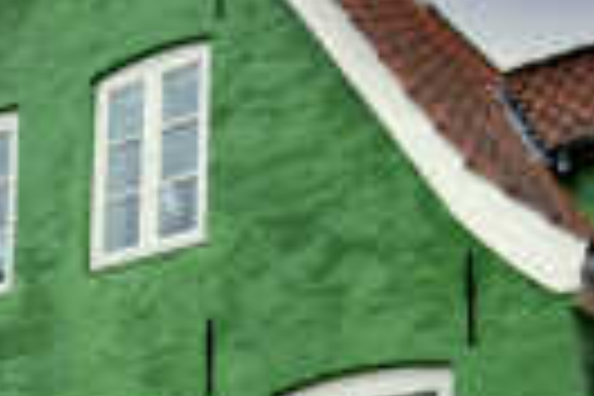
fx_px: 1353
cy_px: 612
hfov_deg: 24.8
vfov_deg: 15.3
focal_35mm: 82
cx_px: 274
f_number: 9
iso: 100
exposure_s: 1/100
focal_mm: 16
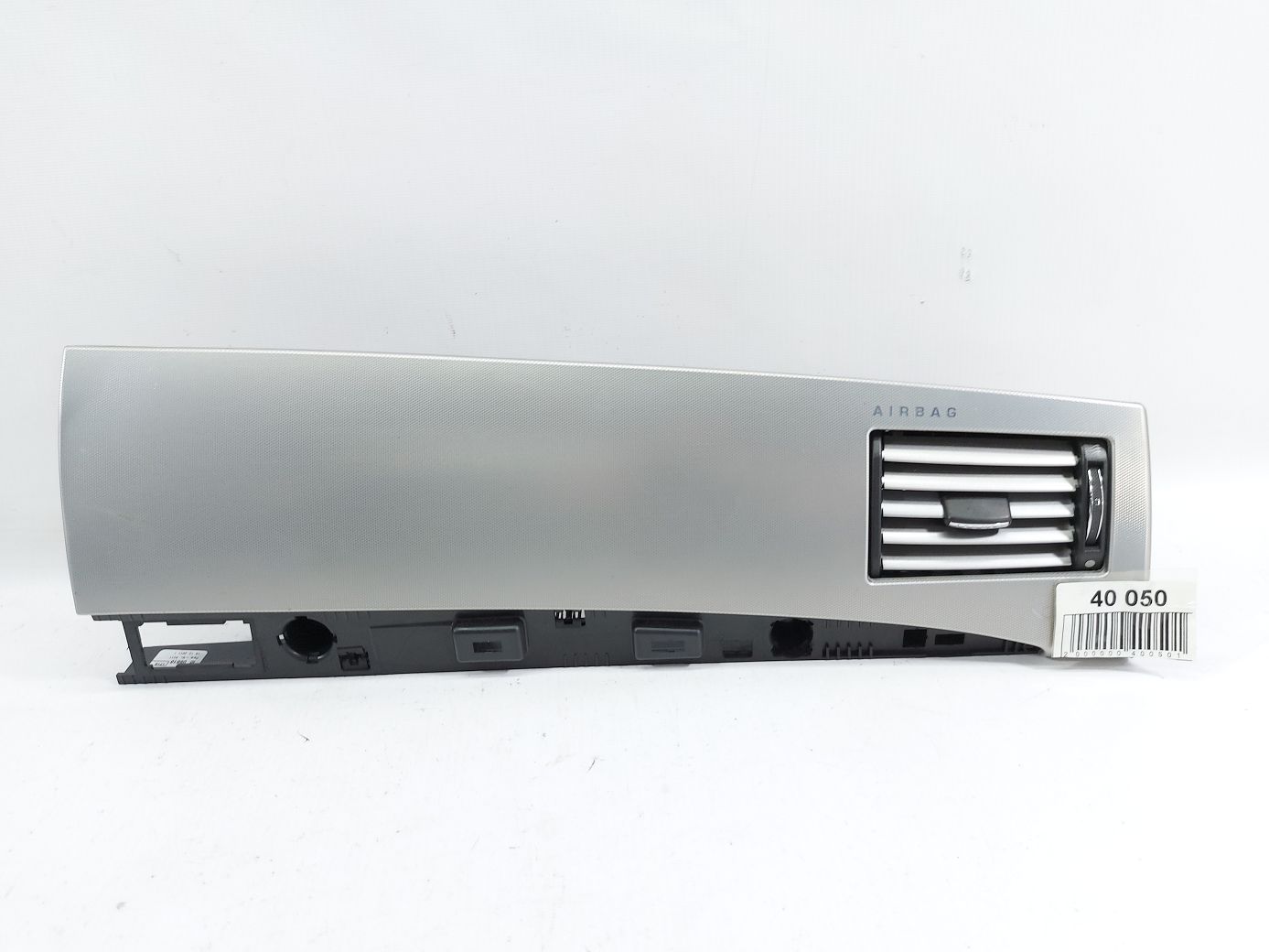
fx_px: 880
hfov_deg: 71.6
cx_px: 634
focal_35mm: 24
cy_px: 476
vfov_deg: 56.8
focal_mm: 5.23
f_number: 1.8
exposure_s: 1/50
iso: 64
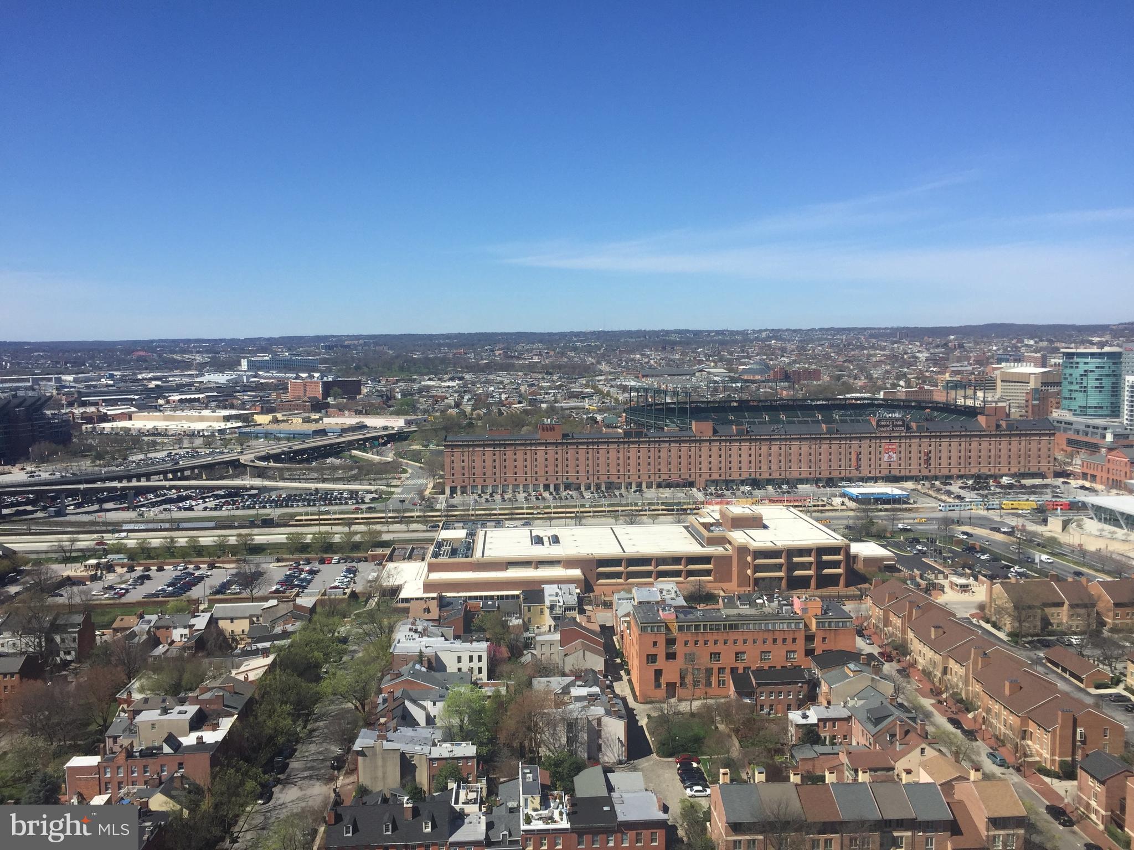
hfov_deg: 61.7
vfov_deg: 48.2
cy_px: 425
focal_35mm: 29
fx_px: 950
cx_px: 567
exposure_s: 1/1068
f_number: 2.2
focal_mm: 4.15
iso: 32
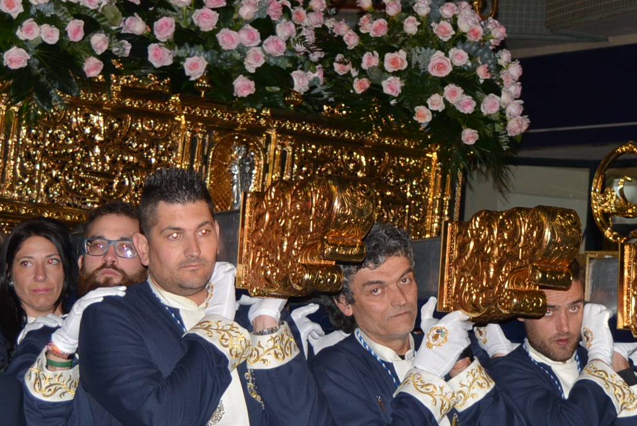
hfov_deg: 17.6
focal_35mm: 116
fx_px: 2054
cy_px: 98
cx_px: 438
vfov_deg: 11.8
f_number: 4
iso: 400
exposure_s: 1/60
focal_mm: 26
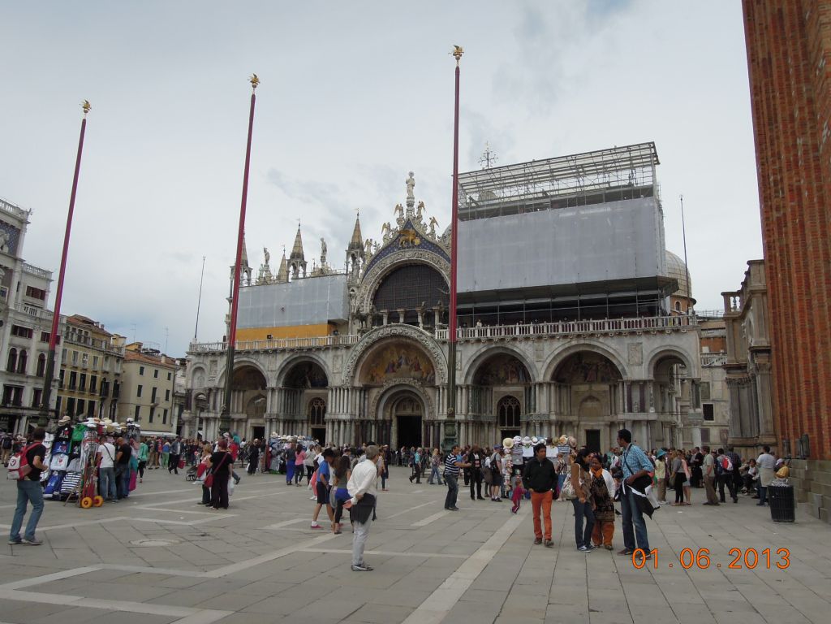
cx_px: 416
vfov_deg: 49.7
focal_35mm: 28
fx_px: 672
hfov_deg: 63.4
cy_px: 312
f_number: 4.5
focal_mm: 5
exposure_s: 1/1250
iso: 160
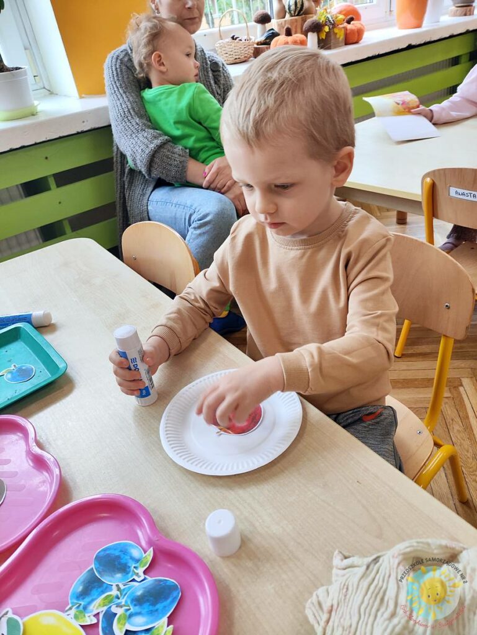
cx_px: 238
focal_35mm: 24
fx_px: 441
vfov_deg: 71.6
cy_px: 318
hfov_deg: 56.9
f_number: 1.8
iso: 71
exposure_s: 1/50
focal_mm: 4.68
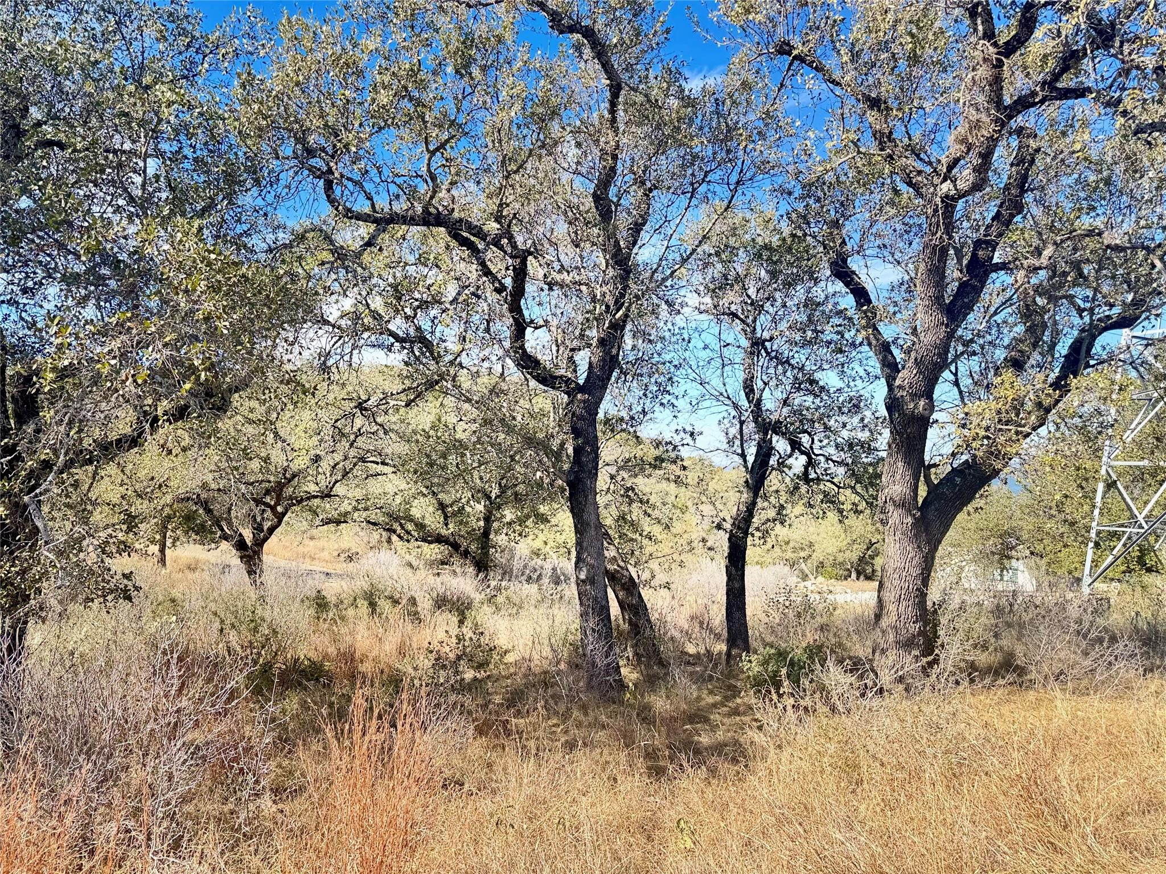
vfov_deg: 56.8
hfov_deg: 71.6
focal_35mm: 24
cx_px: 583
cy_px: 437
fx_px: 808
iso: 80
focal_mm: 6.76
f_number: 1.78
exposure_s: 1/864
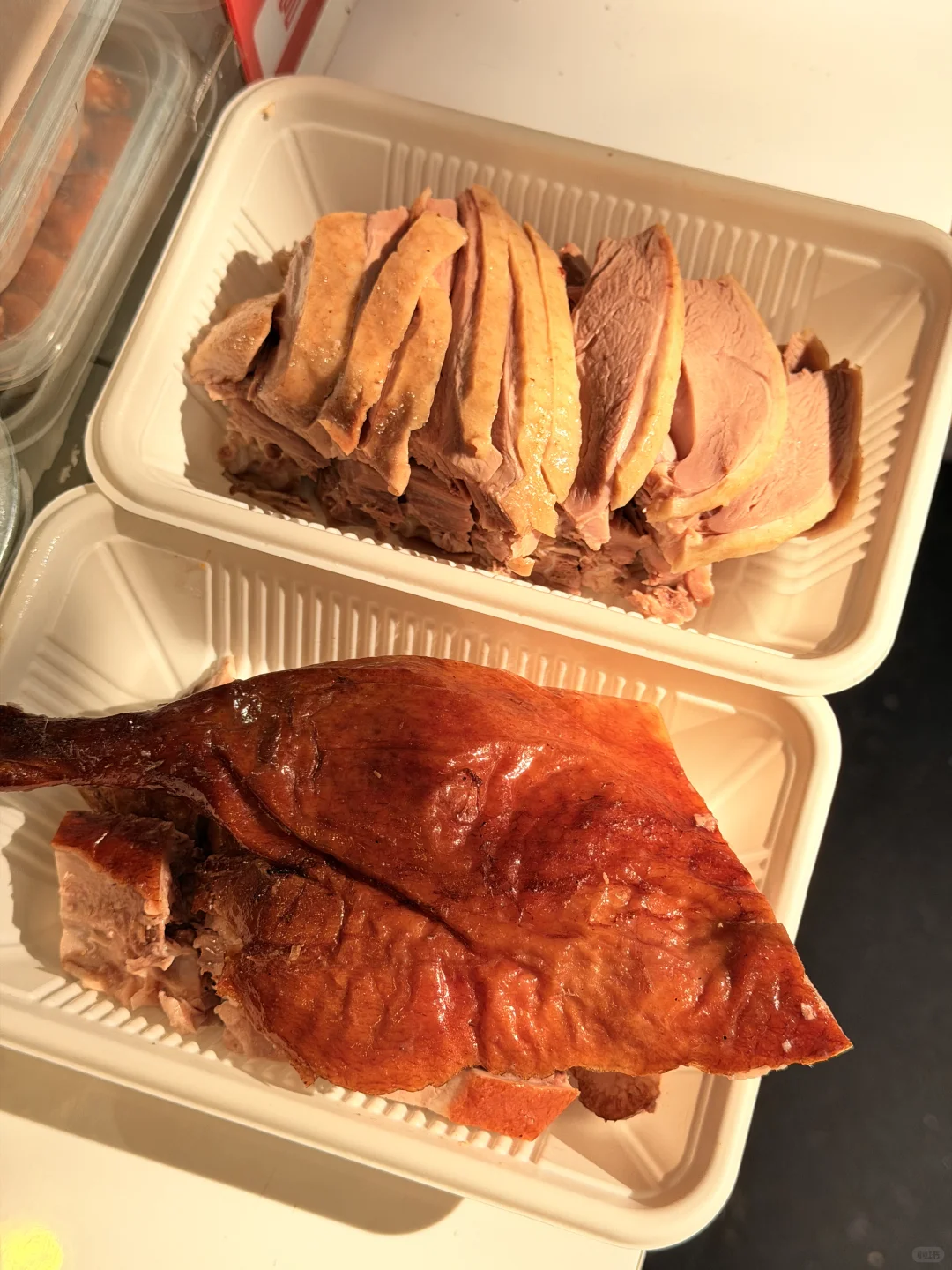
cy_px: 635
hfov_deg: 30.3
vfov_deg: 39.7
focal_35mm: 48
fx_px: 1760
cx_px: 476
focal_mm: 6.76
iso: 100
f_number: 1.78
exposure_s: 1/1055
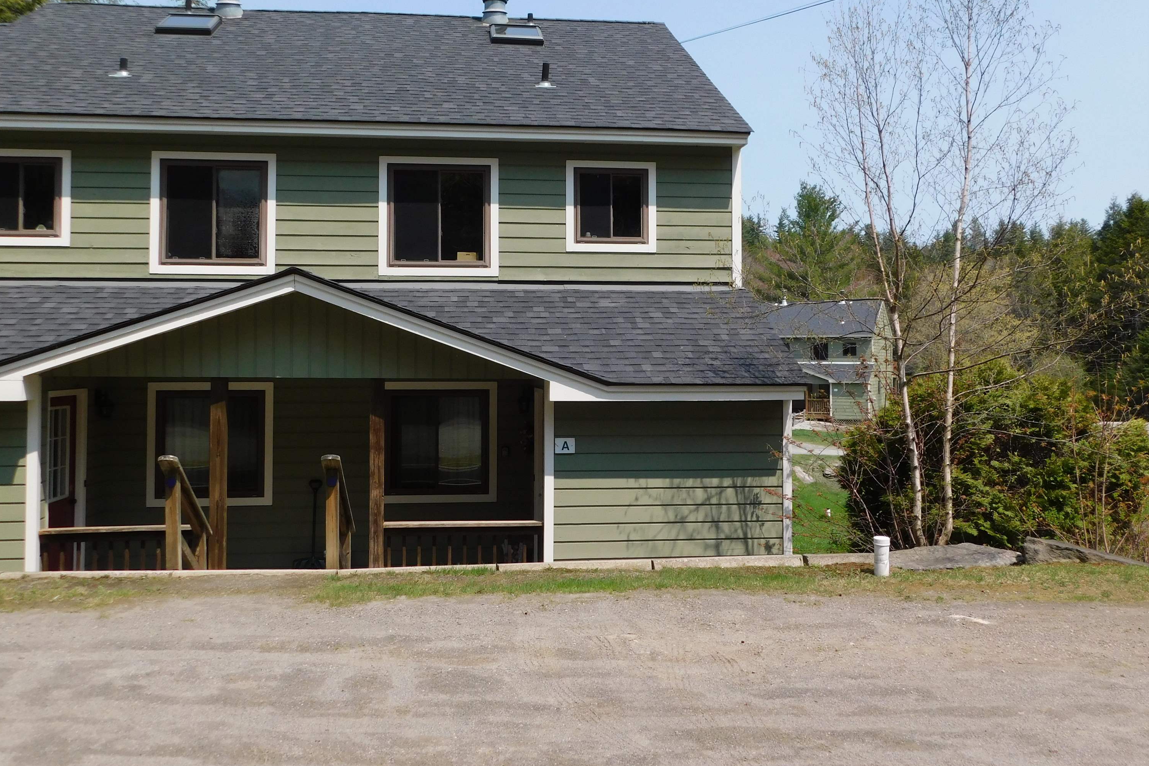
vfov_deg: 41.0
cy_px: 328
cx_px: 561
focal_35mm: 32
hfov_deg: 58.7
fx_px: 1021
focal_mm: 5.3
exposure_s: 1/1250
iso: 125
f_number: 3.2
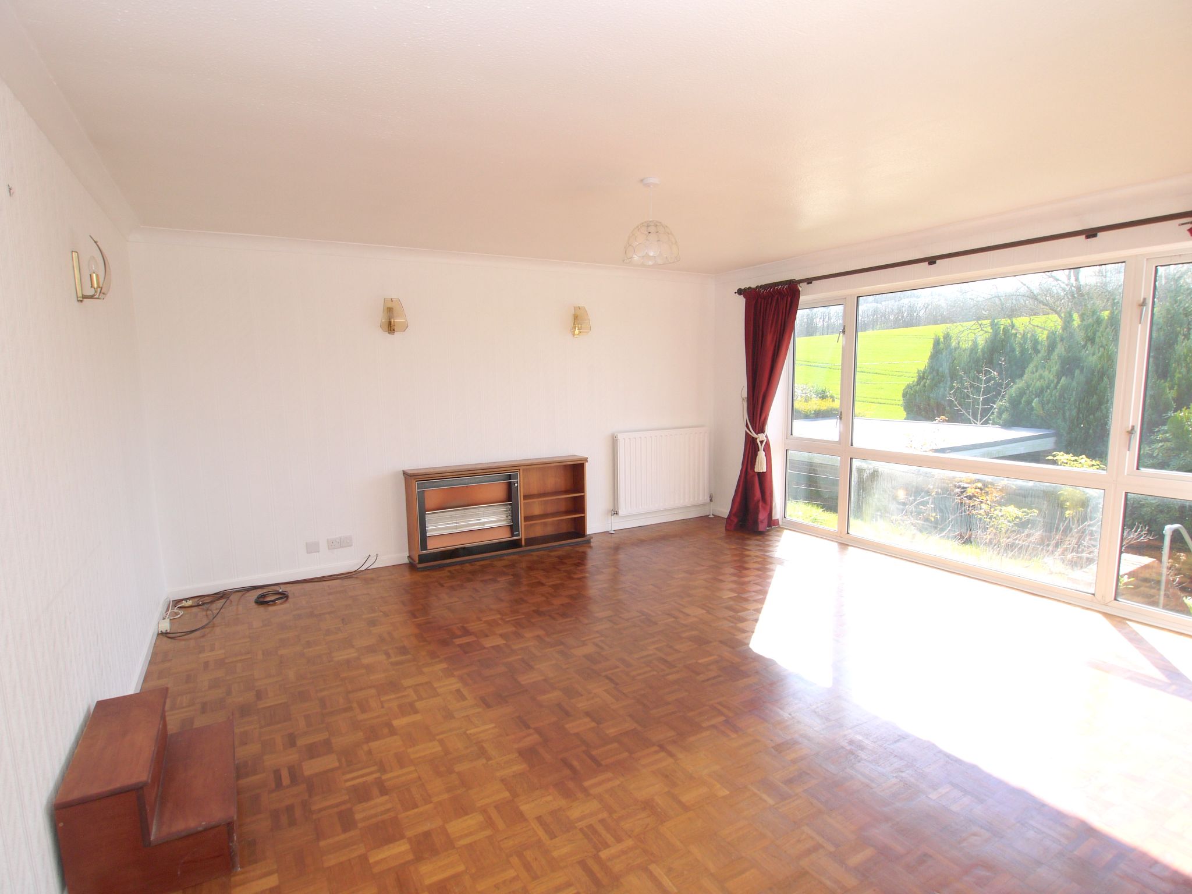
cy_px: 447
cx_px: 596
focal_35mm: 18
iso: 100
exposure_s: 1/160
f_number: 5.6
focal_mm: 9
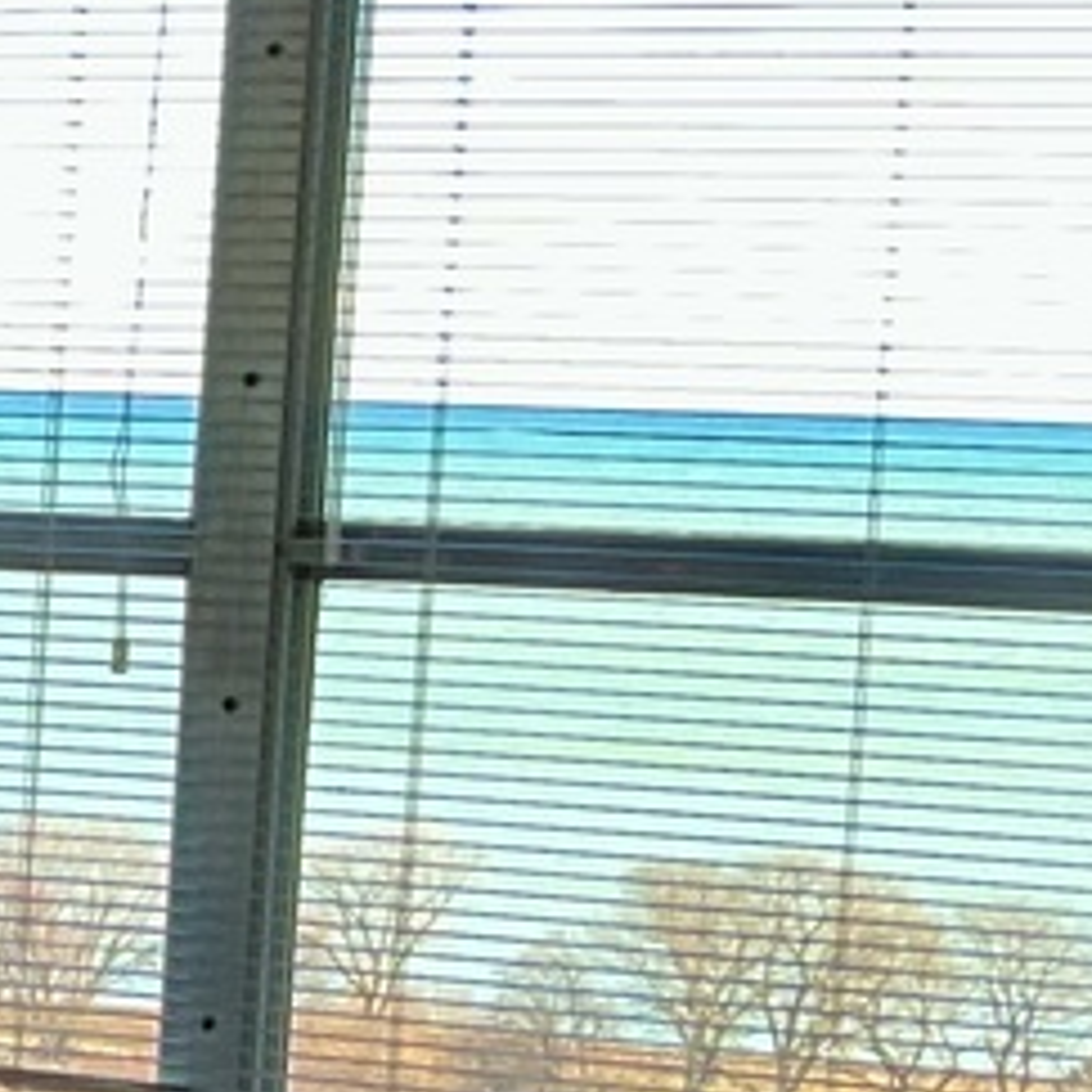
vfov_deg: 11.4
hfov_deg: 10.2
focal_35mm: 152
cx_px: -1398
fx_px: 5425
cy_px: 921
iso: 40
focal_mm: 3
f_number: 1.8
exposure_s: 1/120
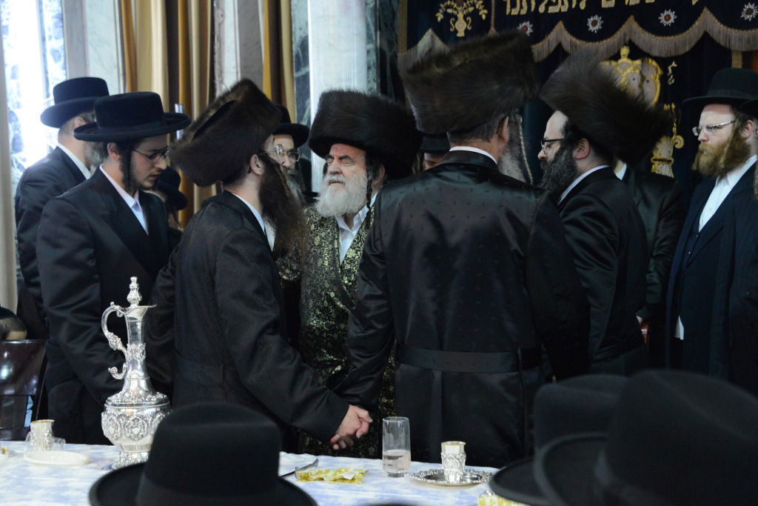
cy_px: 253
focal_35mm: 85
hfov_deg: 23.9
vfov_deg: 16.1
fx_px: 1790
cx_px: 379
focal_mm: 85
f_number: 5
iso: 5000
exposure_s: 1/100
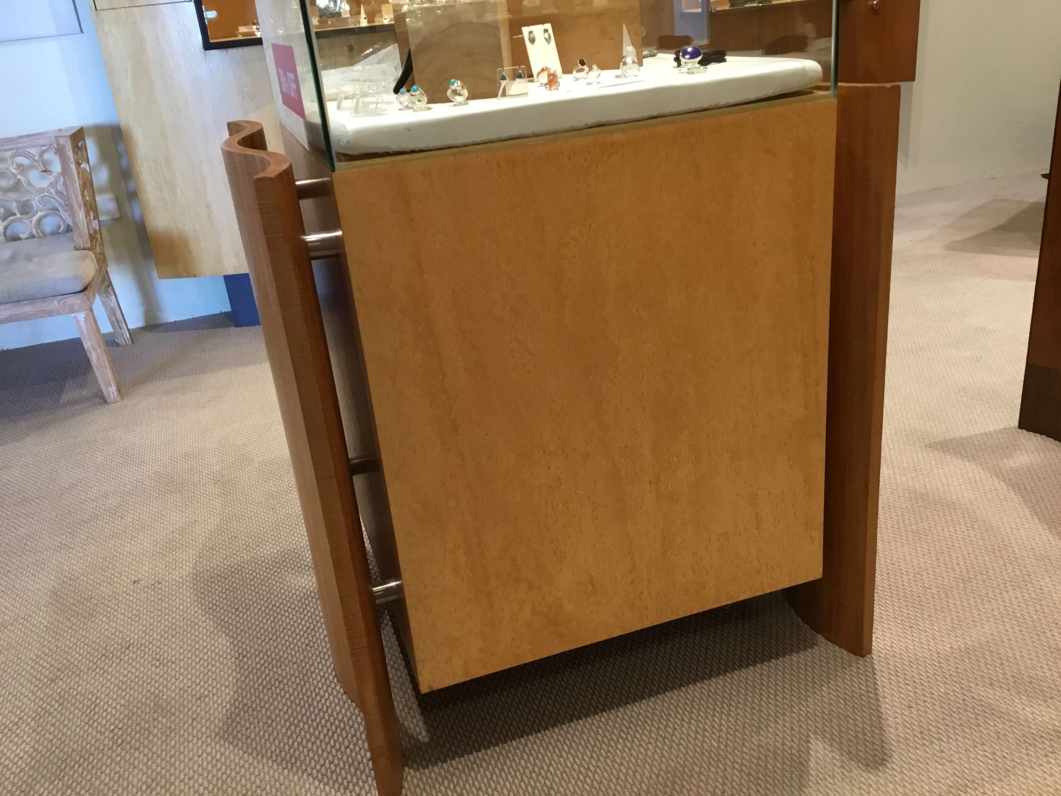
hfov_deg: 58.4
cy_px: 398
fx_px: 950
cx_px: 530
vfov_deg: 45.4
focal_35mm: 31
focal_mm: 3.3
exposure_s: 1/33
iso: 100
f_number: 2.4
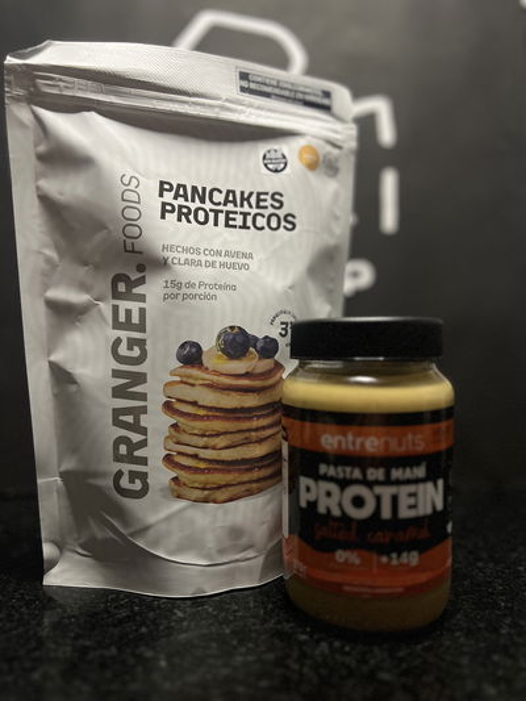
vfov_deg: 67.3
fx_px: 527
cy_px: 350
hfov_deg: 53.1
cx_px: 263
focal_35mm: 26
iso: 640
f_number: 1.5
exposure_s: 1/40
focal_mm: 5.7
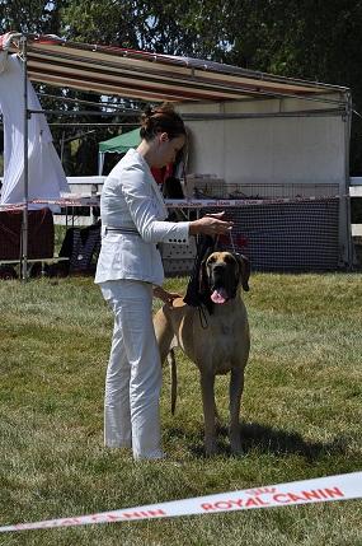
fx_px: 1950
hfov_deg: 10.6
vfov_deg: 15.9
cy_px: 273
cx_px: 181
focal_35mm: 129
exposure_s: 1/400
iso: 200
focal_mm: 86
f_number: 10
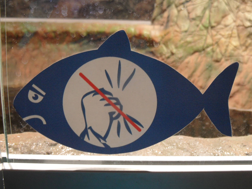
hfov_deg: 38.2
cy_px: 94
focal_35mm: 50
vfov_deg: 29.1
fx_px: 364
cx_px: 126
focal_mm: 8.2
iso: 200
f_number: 3.8
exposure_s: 1/8
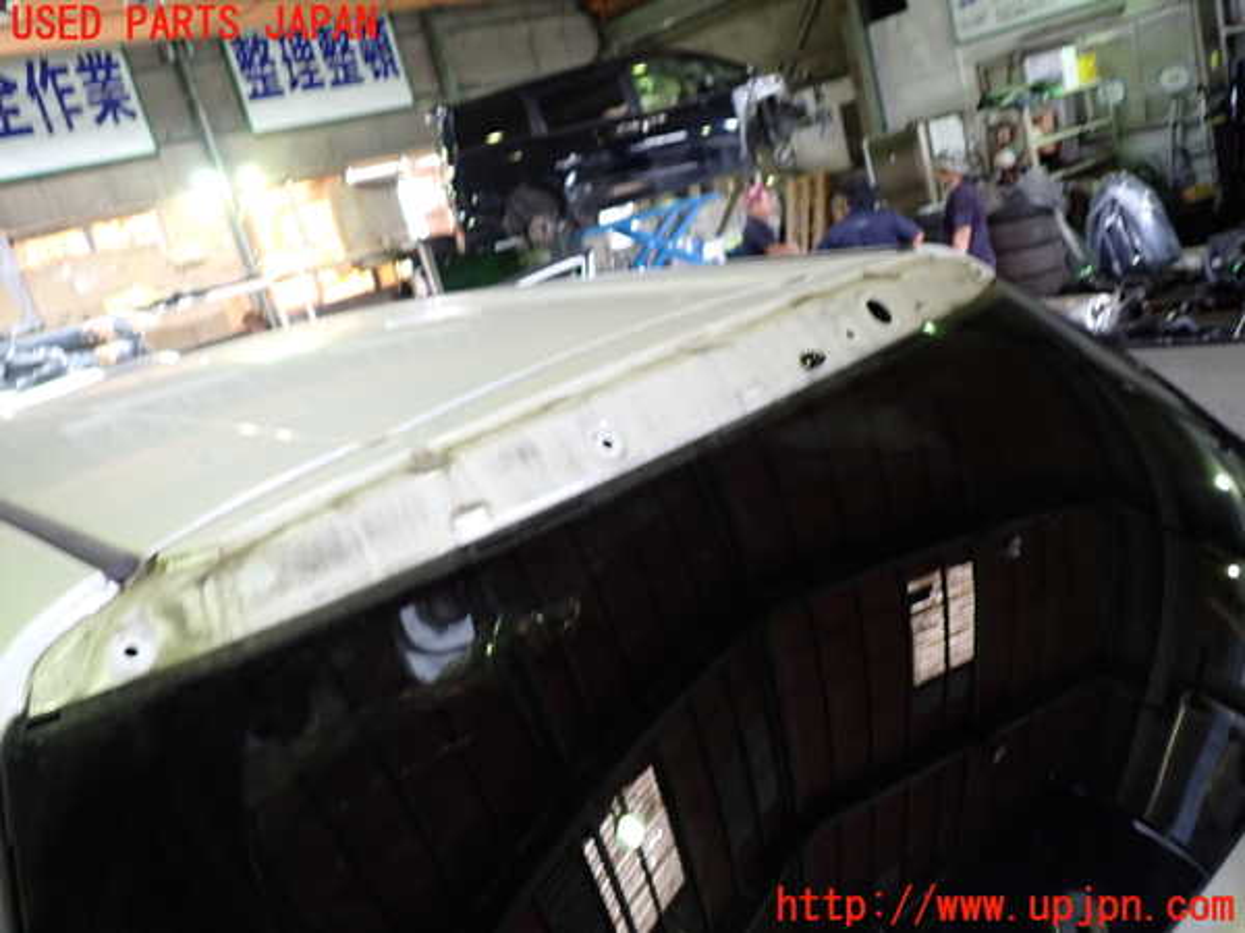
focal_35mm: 30
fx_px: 1079
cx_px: 622
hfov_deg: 60.0
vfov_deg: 46.8
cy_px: 466
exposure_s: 1/30
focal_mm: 5.4
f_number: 2.3
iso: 200
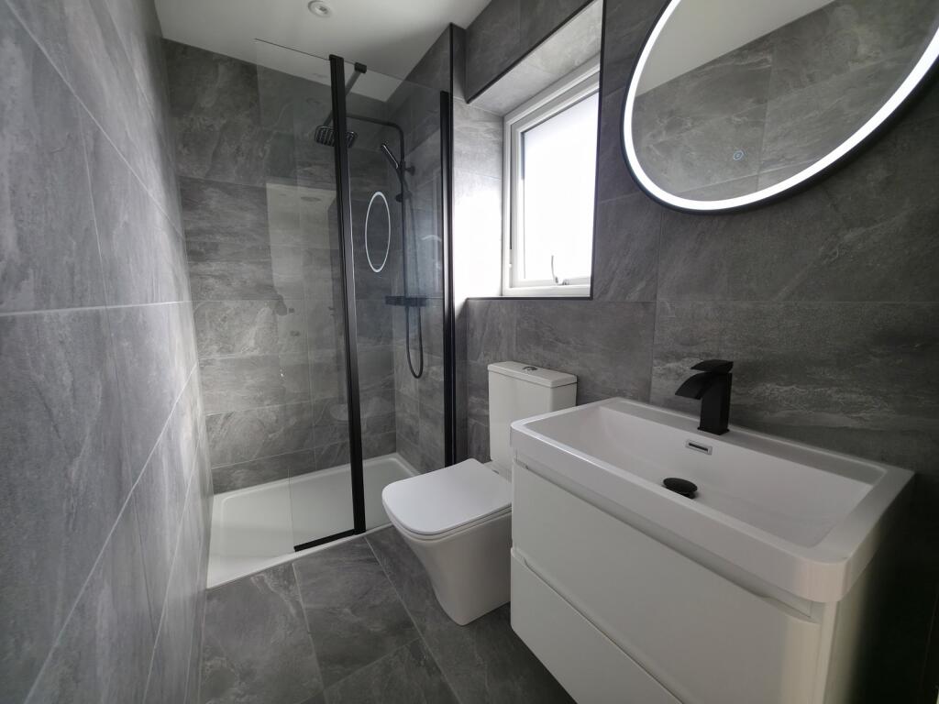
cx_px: 470
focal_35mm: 13
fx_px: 353
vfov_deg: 89.9
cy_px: 352
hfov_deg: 106.2
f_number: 1.9
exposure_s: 1/182
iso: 25
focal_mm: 2.2
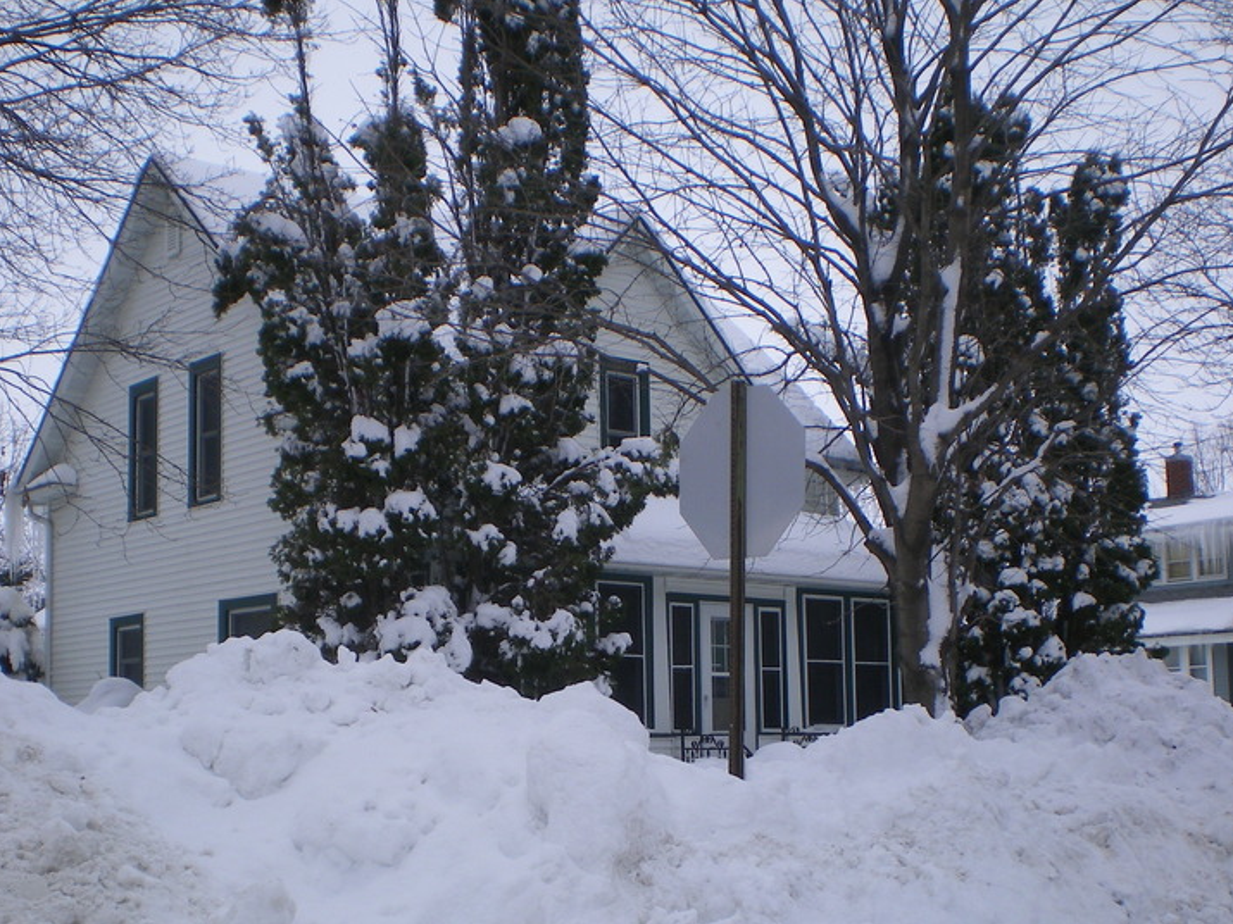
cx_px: 564
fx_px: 1745
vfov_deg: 29.5
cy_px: 582
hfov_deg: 38.9
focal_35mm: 49
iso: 64
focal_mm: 6.3
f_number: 4.6
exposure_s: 1/500
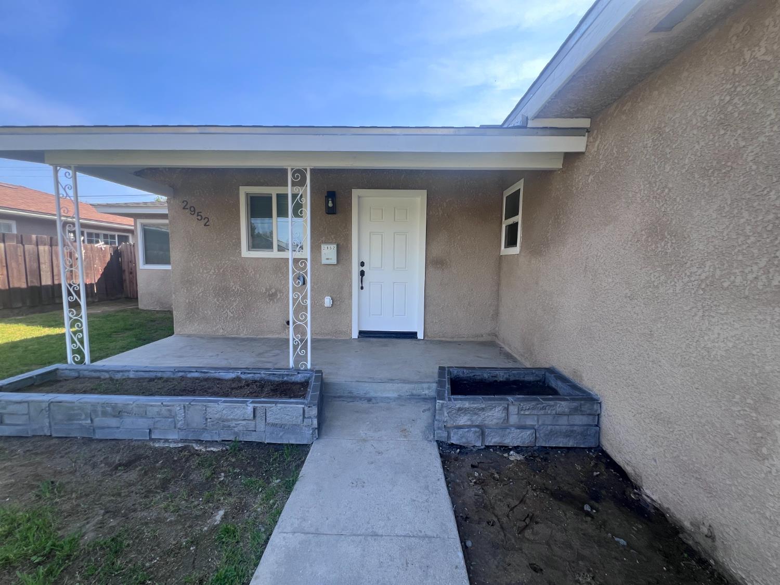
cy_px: 292
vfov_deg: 89.9
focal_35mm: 13
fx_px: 293
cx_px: 390
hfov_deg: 106.2
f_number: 1.8
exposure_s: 1/292
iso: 32
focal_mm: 1.57
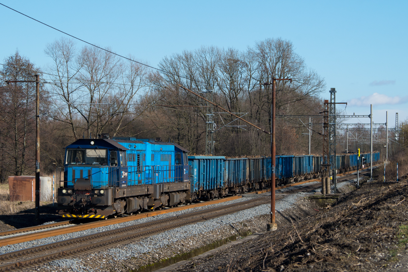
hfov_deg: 17.1
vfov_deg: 11.4
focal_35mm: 120
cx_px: 204
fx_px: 1360
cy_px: 136
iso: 200
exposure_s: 1/500
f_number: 8
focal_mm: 80
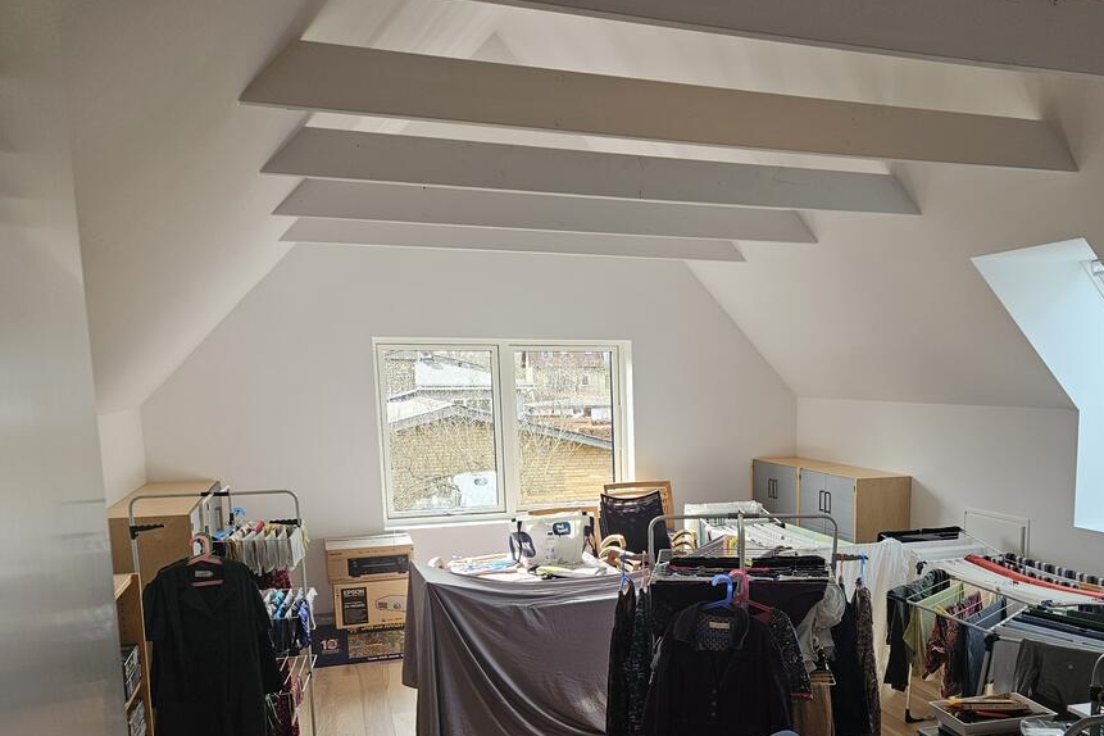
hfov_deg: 57.7
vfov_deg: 40.2
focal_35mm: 32
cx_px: 718
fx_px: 981
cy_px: 528
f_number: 1.8
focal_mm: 5.4
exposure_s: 1/180
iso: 50
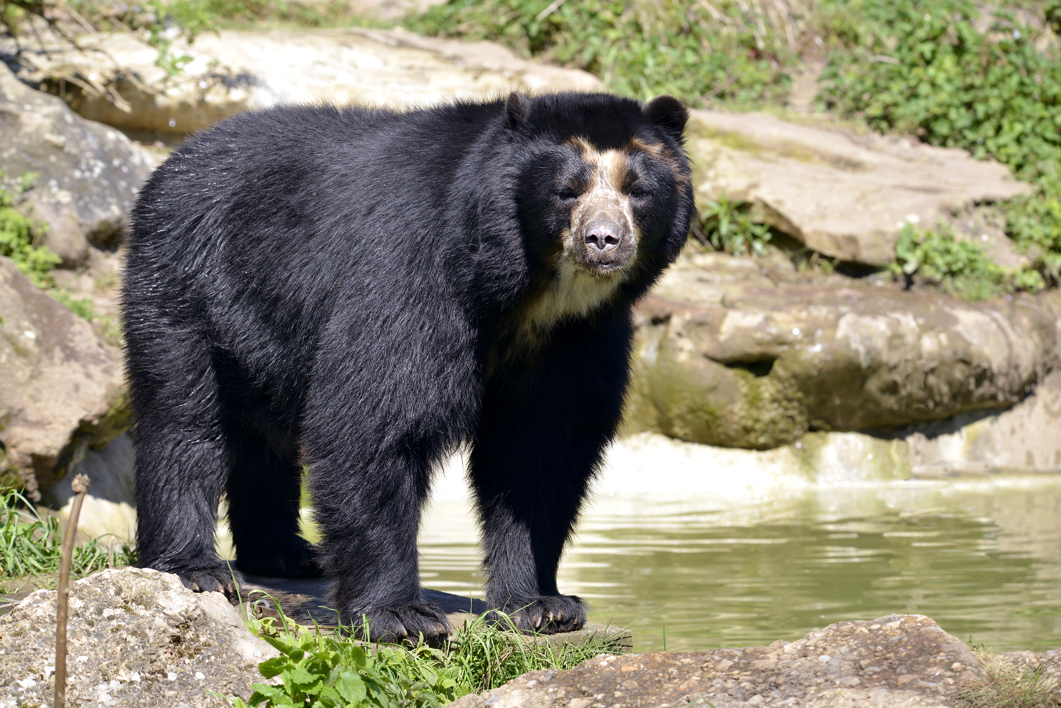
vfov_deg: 9.2
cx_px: 530
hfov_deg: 13.7
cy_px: 354
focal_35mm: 150
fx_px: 4422
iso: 800
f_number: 6.3
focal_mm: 150
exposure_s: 1/1250
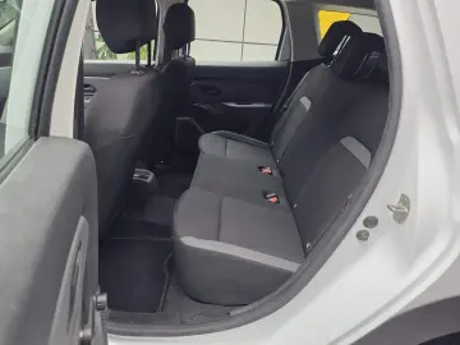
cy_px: 172
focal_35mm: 23
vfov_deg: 58.9
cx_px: 230
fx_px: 306
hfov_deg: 73.9
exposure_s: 1/100
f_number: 1.7
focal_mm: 6.25
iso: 100
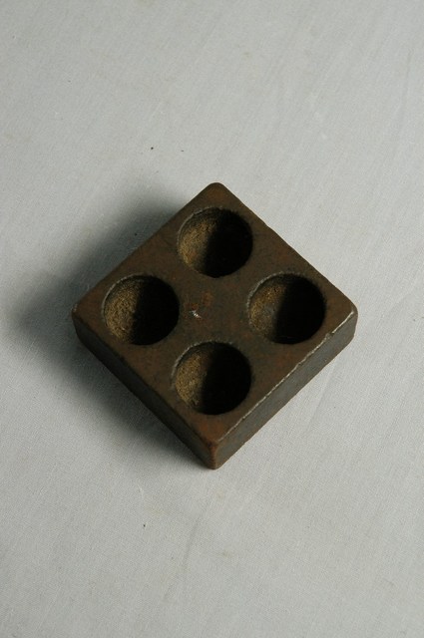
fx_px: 1860
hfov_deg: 13.0
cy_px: 319
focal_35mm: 105
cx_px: 212
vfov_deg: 19.5
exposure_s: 1/6
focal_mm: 70
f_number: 10
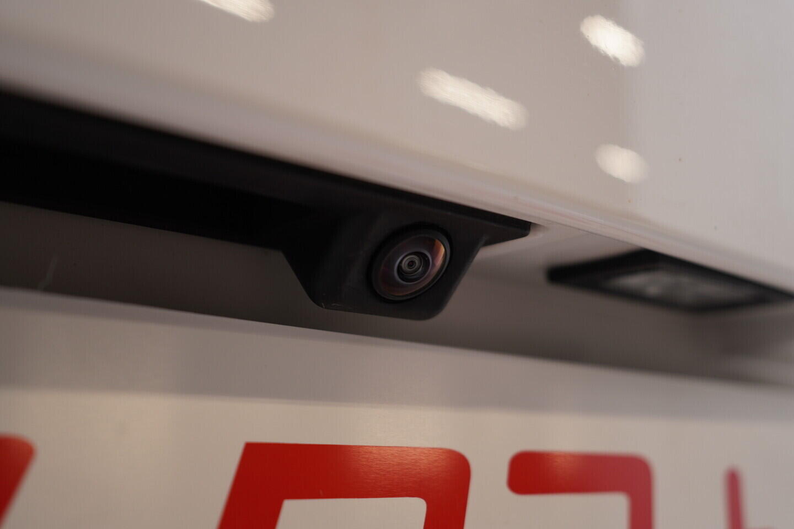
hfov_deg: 53.1
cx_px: 397
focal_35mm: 36
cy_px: 264
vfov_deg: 36.9
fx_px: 794
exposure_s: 1/50
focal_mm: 24
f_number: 3.2
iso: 125
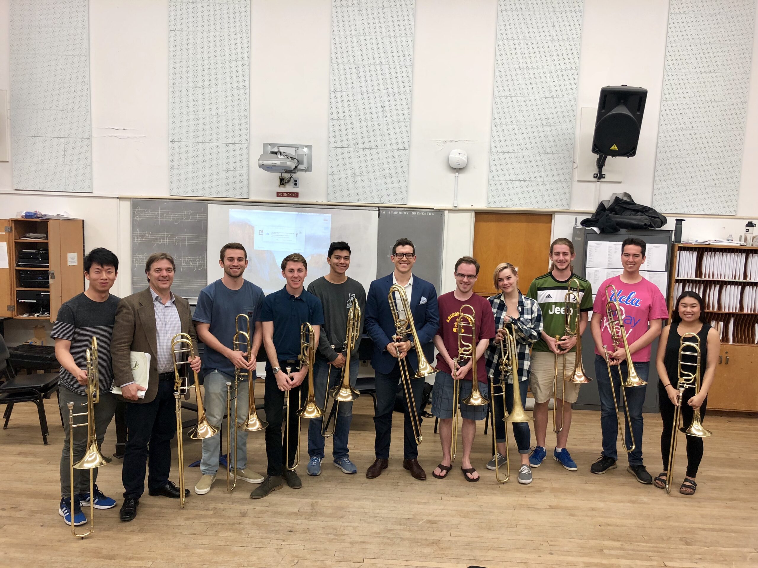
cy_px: 284
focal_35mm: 28
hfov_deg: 63.4
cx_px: 379
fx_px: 613
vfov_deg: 49.7
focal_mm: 4
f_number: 1.8
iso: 40
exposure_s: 1/24
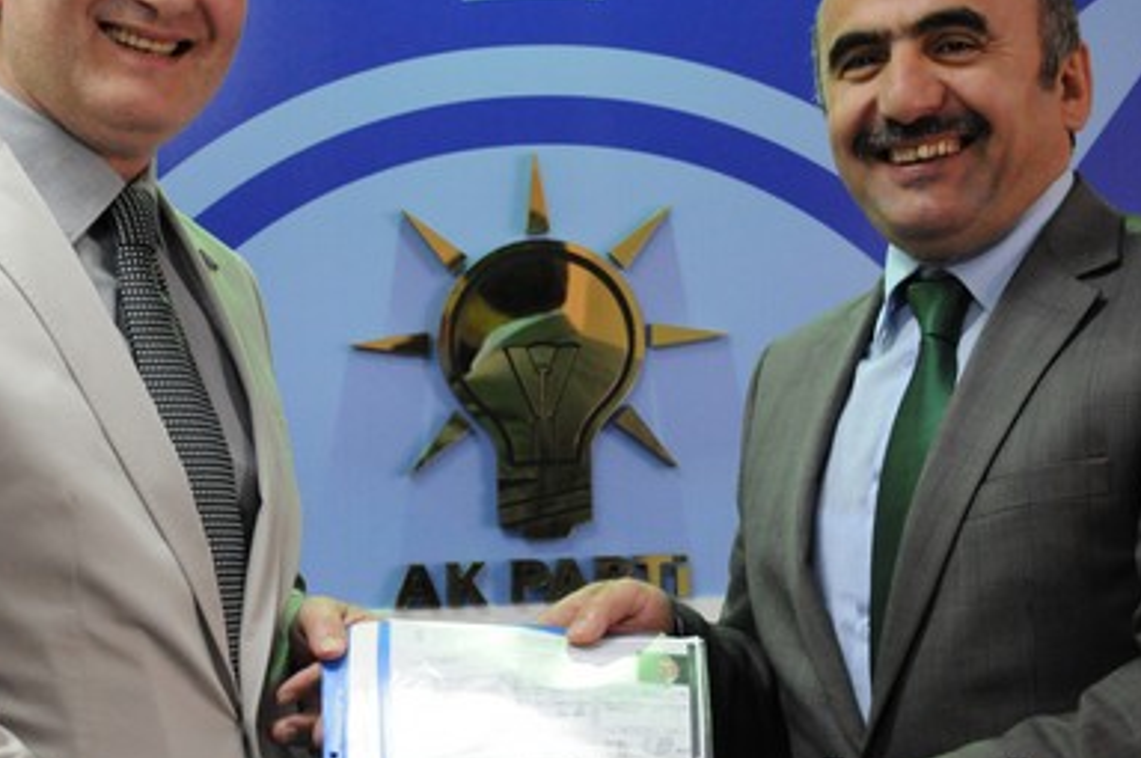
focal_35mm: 94
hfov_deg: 21.7
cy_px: 300
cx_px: 529
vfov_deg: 14.5
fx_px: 2975
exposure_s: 1/100
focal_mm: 40
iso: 1600
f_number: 4.8
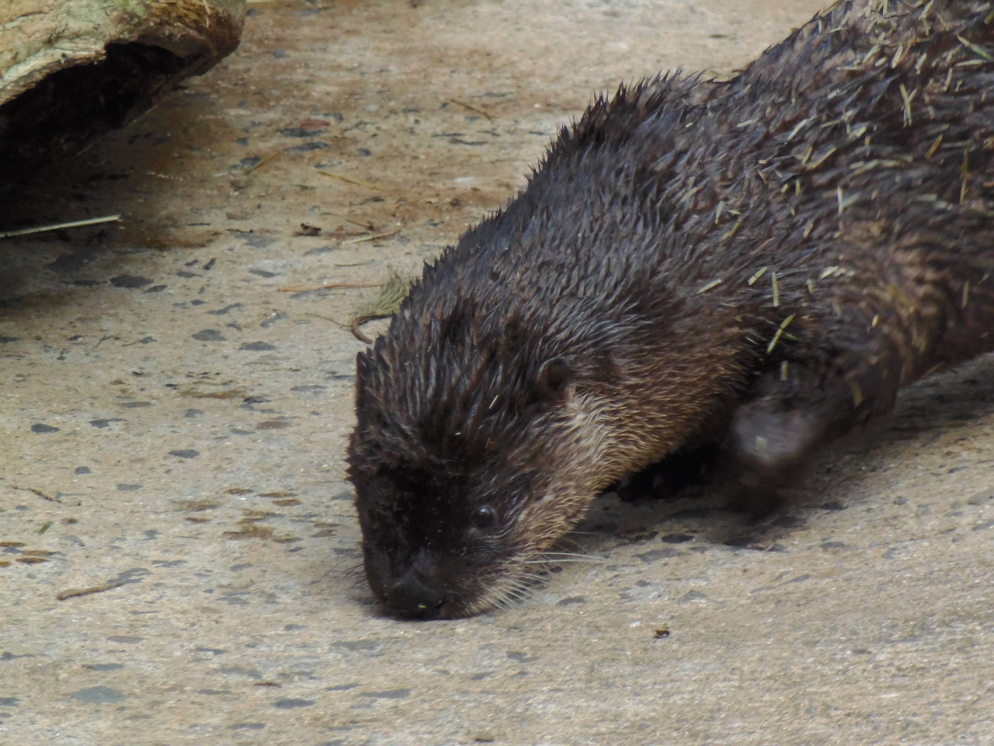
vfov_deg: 1.7
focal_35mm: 864
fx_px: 24810
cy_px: 373
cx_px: 497
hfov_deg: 2.3
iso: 200
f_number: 5.7
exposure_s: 1/200
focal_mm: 154.8
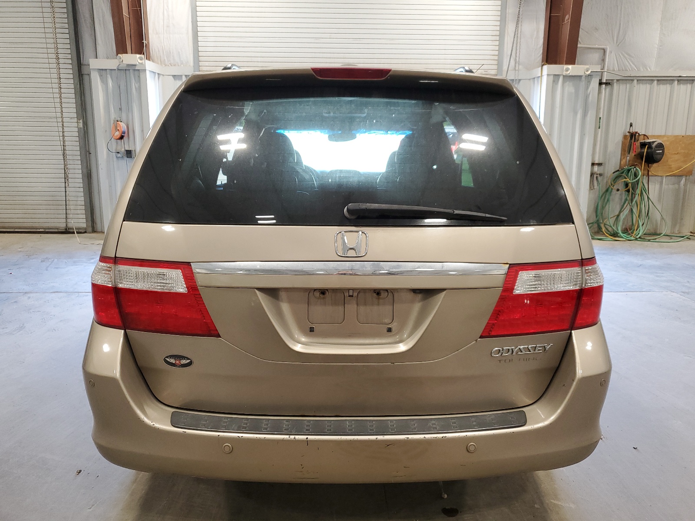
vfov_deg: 53.1
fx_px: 522
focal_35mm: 26
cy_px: 260
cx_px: 348
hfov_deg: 67.3
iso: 108
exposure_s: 1/60.2
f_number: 1.5
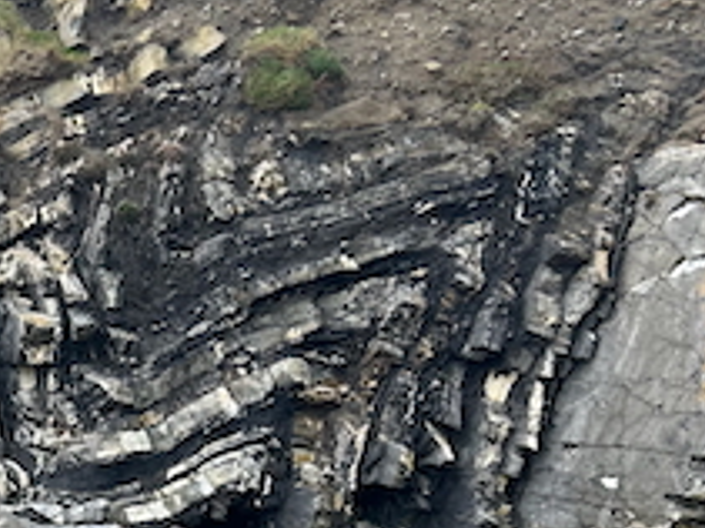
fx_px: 2056
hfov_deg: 18.0
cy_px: 586
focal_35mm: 101
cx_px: -241
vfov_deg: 14.3
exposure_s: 1/372
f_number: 1.5
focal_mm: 5.7
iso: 50
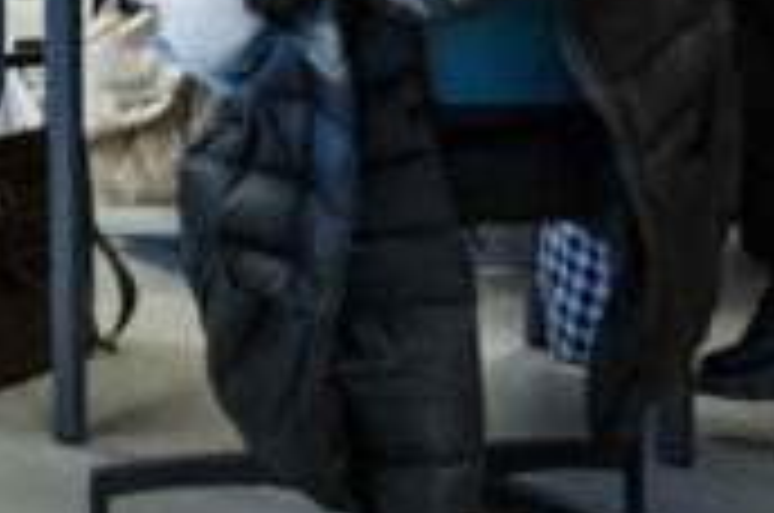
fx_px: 2790
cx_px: -441
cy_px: -216
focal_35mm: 130
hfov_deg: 14.6
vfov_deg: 10.2
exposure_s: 1/160
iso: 2500
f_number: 5.6
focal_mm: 31
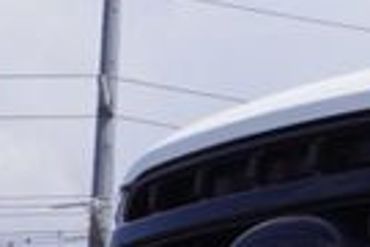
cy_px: 472
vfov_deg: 4.3
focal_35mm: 318
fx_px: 3268
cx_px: 1242
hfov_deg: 5.9
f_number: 11
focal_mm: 28
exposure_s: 1/160
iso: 100
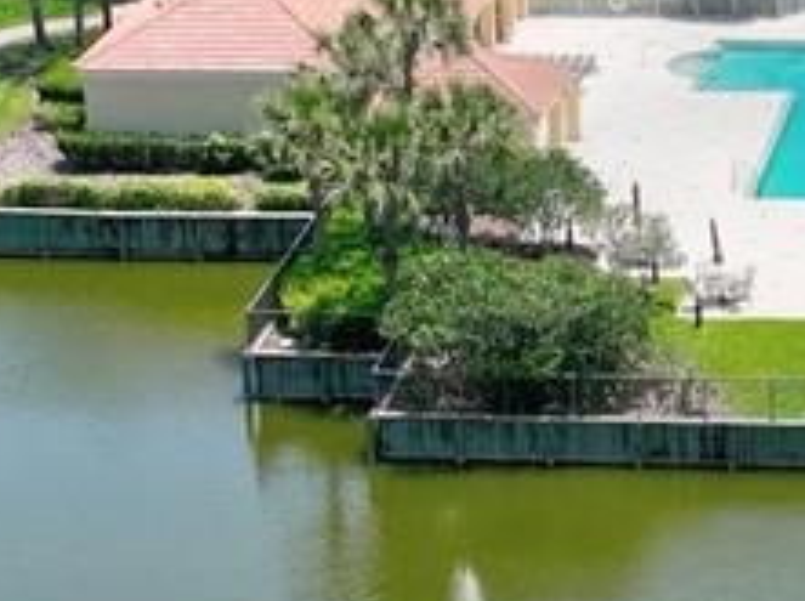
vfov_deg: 8.5
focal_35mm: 174
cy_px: 215
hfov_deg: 11.1
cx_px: 991
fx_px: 4040
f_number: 2.8
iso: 140
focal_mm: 12.3
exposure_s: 1/1000
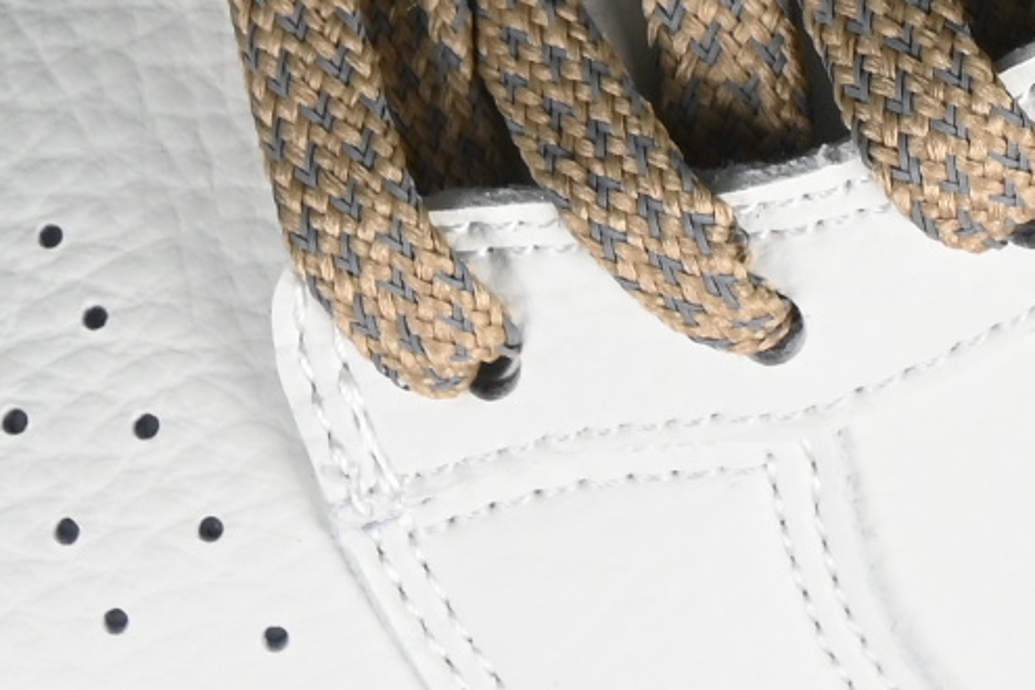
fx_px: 12132
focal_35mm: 422
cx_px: 1091
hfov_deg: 4.9
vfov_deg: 3.2
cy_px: -531
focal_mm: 50
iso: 160
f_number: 7.1
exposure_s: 1/80
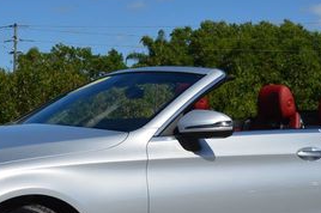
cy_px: 127
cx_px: 117
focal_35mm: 93
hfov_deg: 21.9
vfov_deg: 14.7
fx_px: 828
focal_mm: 26
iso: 100
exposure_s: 1/200
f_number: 11
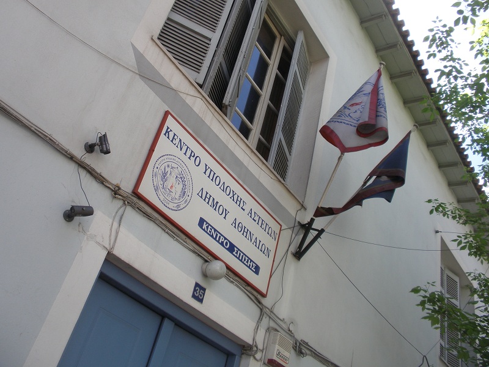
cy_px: 184
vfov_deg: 38.7
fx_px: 523
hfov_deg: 50.1
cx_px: 244
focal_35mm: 37
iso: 64
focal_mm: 6.6
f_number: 3.5
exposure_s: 1/250
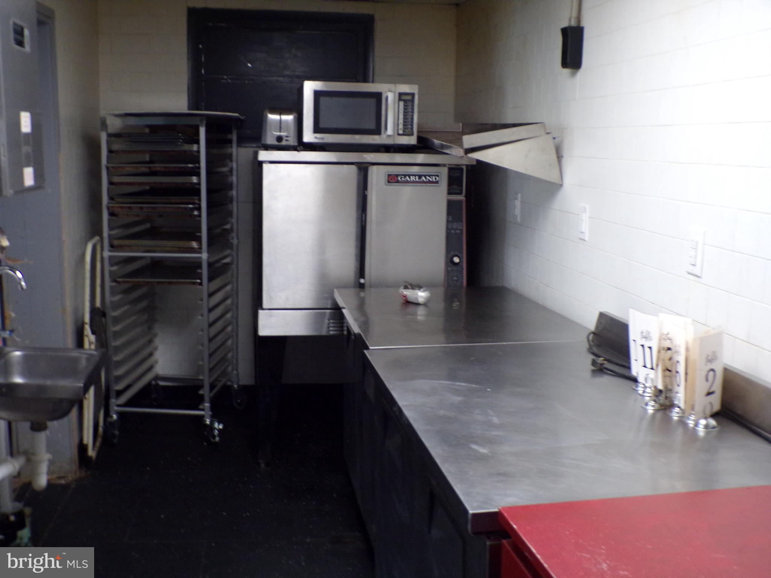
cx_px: 386
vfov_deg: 38.7
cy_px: 289
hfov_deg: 50.1
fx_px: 824
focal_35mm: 37
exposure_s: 1/25
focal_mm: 6.6
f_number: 3.3
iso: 200
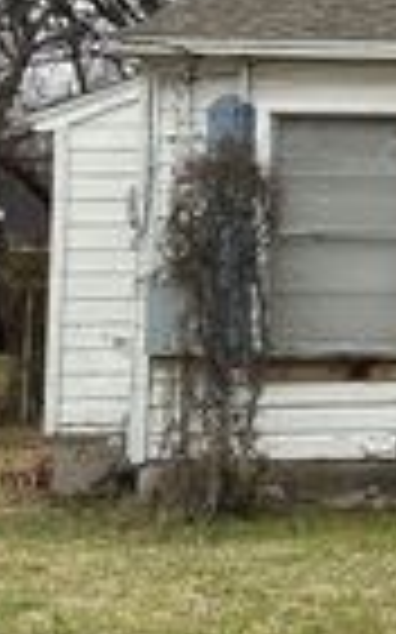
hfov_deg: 12.8
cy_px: 160
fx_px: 1556
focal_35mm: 90
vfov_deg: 22.8
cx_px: 770
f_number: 1.78
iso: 80
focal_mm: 6.86
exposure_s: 1/767
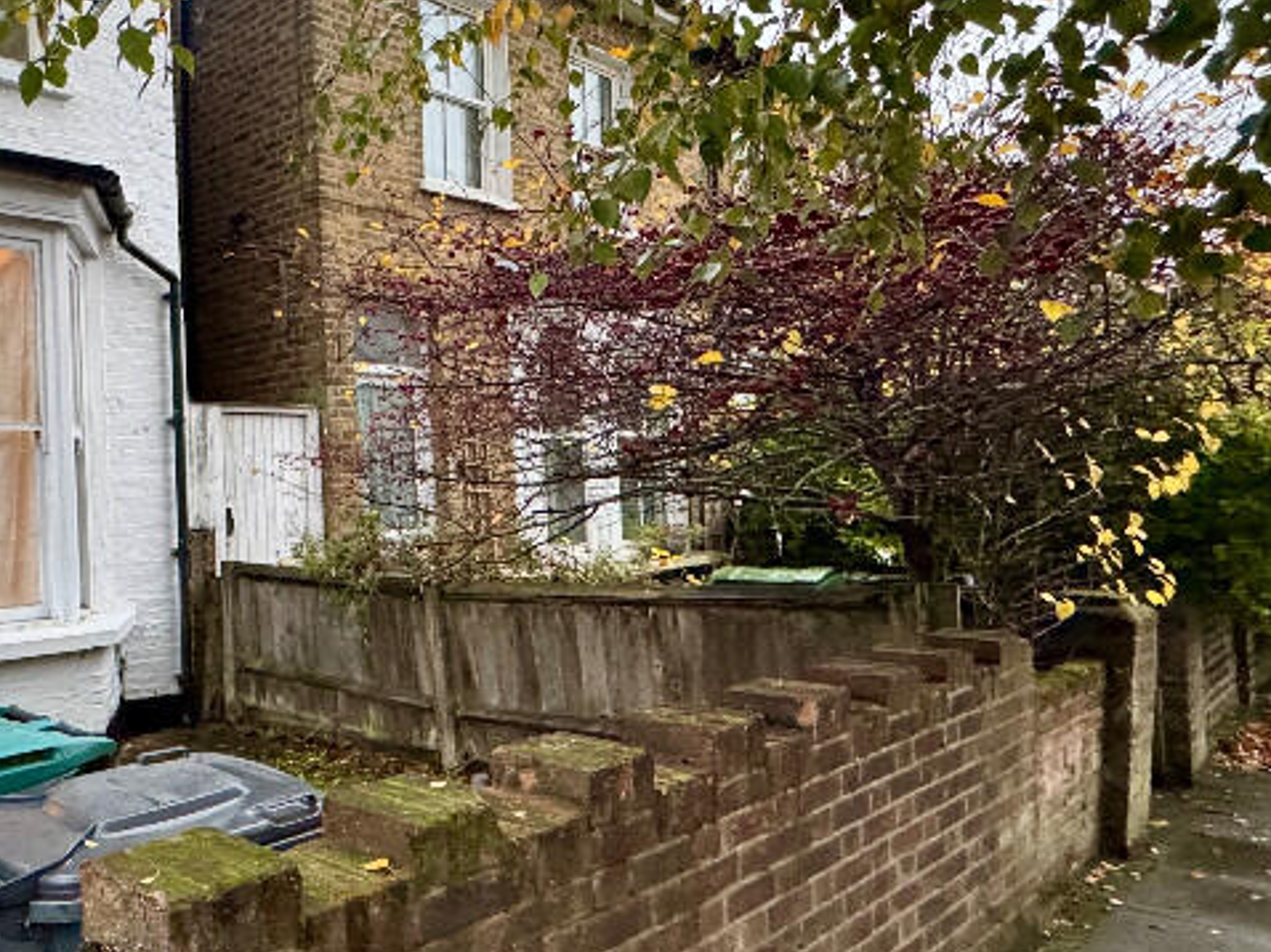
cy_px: 497
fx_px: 1101
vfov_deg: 46.7
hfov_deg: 56.6
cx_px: 298
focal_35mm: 30
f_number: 2.2
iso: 800
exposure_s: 1/60
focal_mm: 2.22
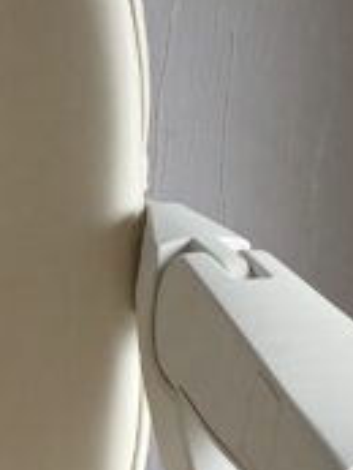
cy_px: 532
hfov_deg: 9.4
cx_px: -353
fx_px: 2010
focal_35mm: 148
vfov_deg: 13.1
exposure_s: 1/50
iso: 125
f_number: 1.8
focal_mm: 4.65
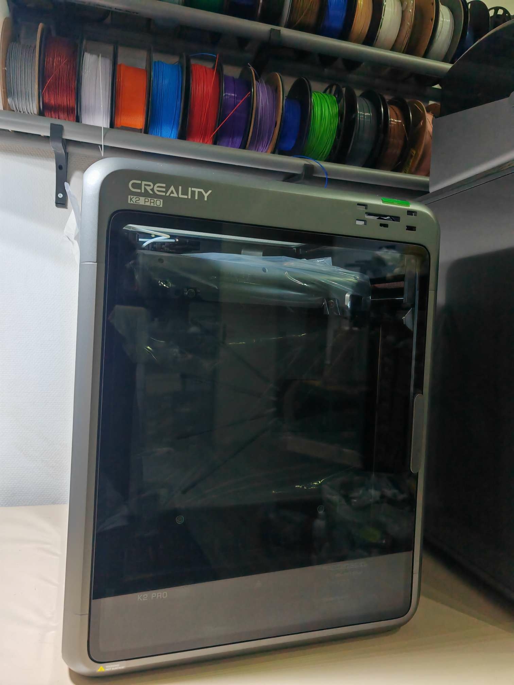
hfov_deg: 51.4
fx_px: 535
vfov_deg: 65.3
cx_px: 257
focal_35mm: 27
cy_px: 342
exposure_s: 1/49
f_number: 1.6
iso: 125
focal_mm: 7.62
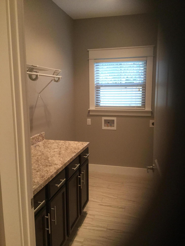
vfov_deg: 58.4
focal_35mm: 31
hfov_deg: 45.4
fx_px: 221
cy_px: 123
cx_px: 92
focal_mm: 3.3
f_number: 2.4
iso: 200
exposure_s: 1/30
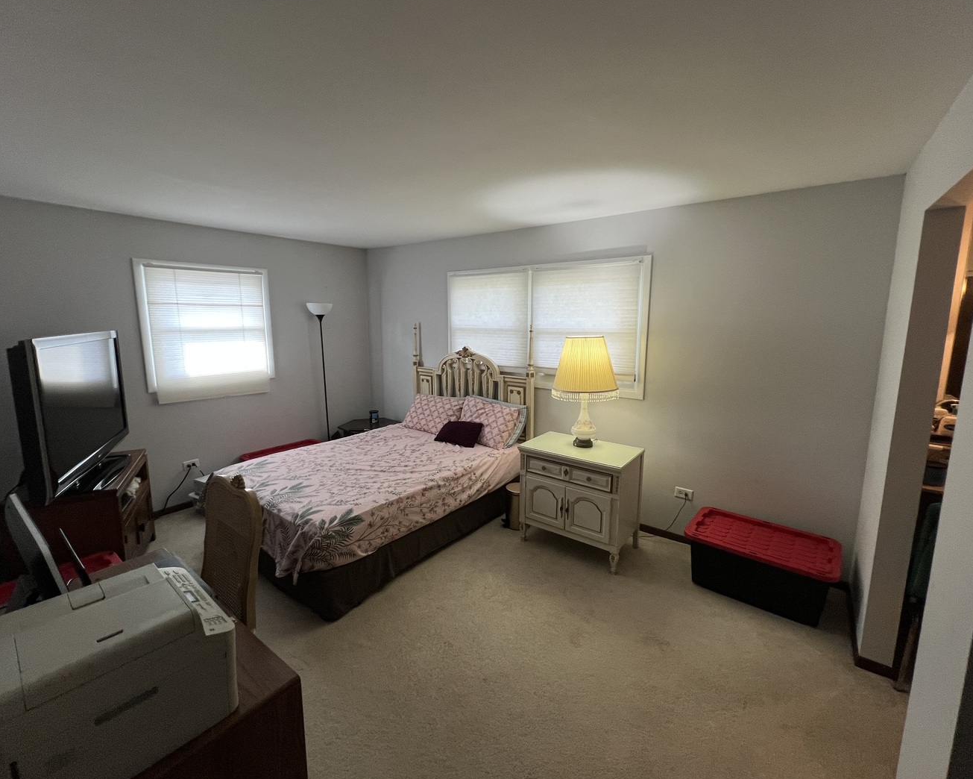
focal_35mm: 14
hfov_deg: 100.7
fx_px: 403
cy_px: 380
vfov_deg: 88.0
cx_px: 488
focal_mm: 1.57
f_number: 1.8
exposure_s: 1/60
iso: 160
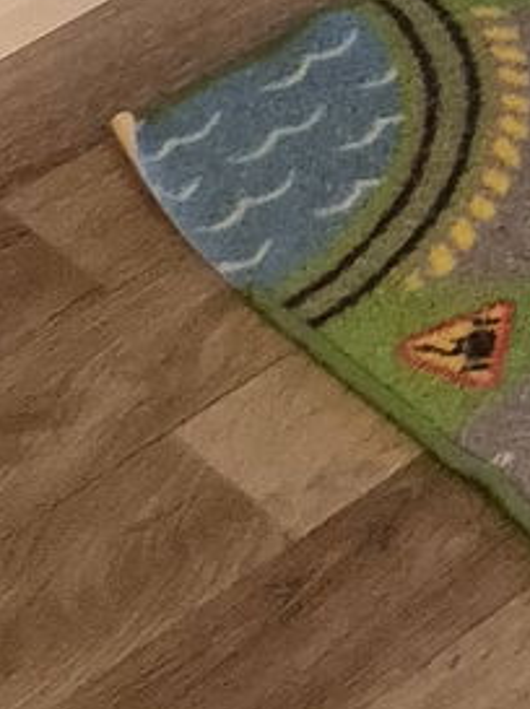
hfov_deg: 7.2
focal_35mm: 180
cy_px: -1261
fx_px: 3683
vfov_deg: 9.2
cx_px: 1699
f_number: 1.8
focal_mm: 5.4
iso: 1250
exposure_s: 1/100
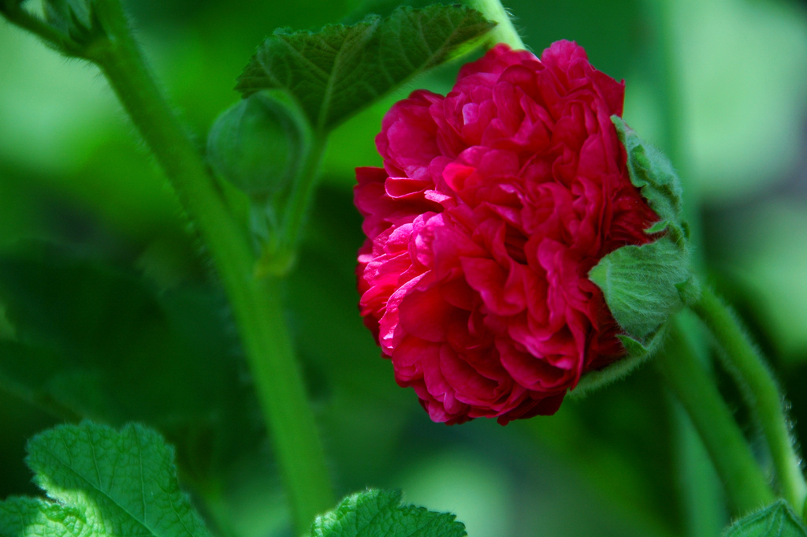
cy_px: 268
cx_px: 404
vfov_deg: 4.6
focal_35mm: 300
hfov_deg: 6.9
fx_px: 6719
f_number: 5.6
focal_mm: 200
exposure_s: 1/320
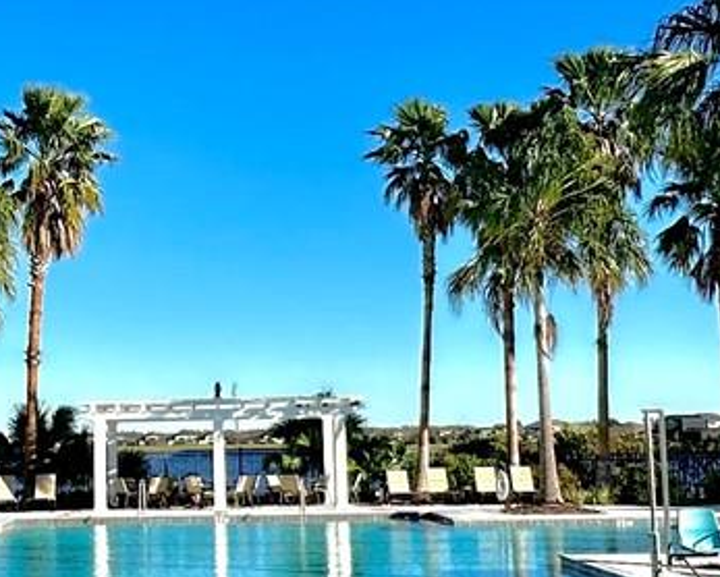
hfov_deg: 29.3
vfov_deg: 24.2
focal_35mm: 63
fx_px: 1343
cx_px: 139
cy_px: 262
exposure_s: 1/1416
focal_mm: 2.22
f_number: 2.2
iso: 40
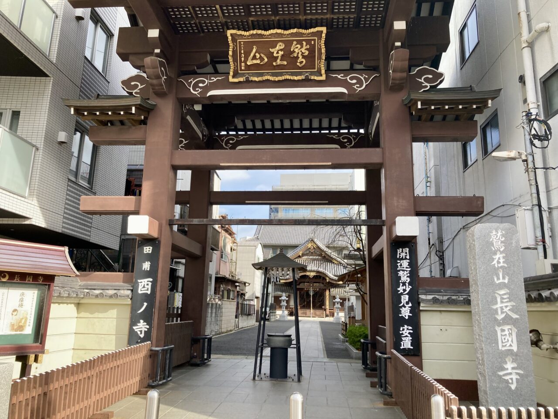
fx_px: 451
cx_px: 279
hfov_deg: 63.4
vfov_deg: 49.7
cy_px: 210
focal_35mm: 28
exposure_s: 1/392
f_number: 1.8
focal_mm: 3.99
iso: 20
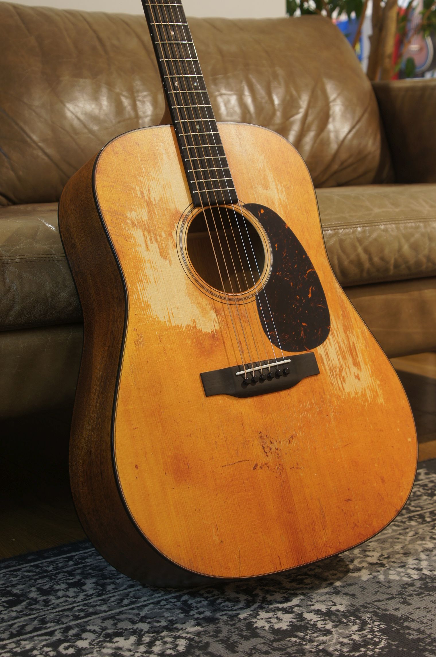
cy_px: 328
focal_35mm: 60
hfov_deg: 22.6
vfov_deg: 33.4
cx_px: 218
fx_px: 1093
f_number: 6.3
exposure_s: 1/5
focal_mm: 40
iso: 100
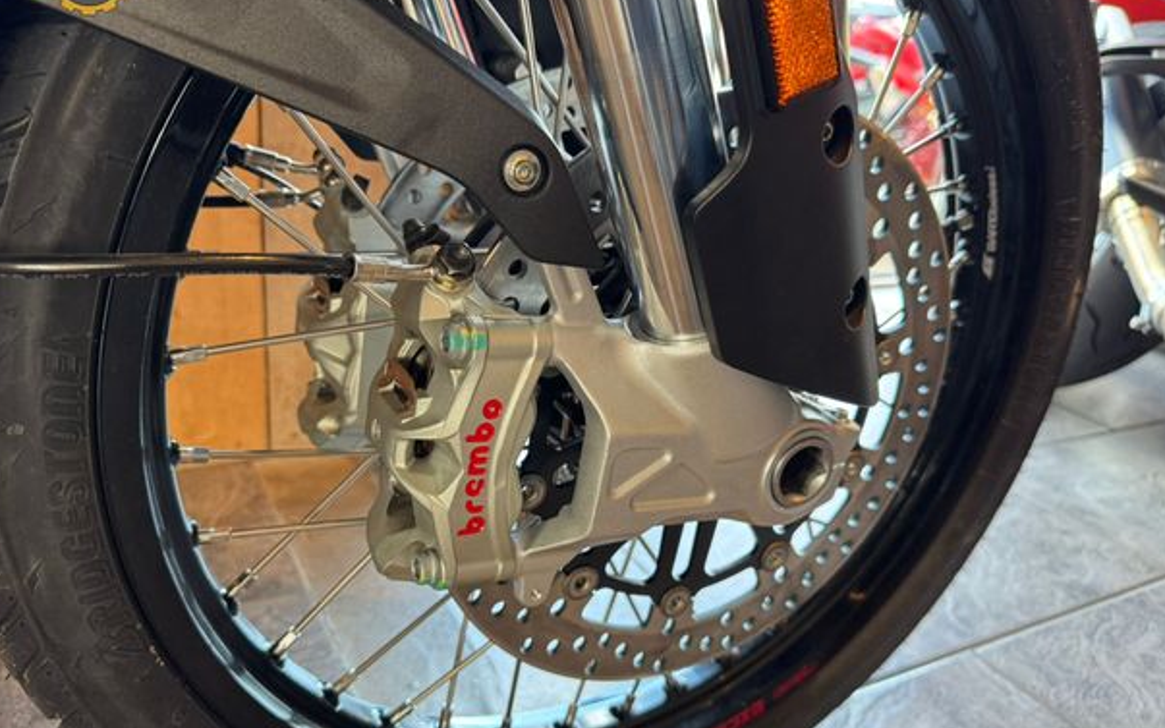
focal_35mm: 27
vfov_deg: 46.0
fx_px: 857
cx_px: 556
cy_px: 388
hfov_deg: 68.4
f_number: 1.78
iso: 250
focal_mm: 6.76
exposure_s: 1/50
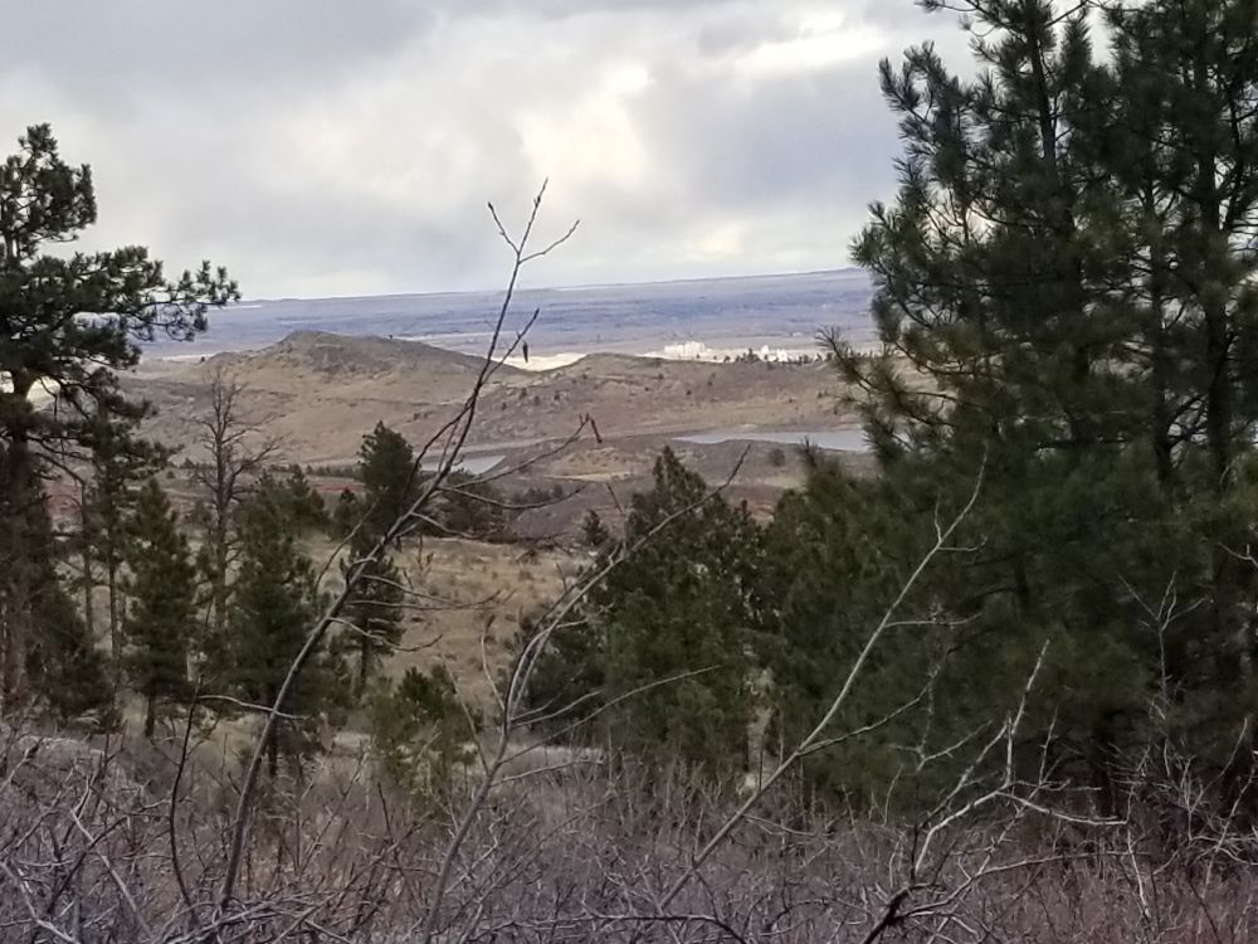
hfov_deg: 67.3
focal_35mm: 26
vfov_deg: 53.1
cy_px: 472
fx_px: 945
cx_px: 629
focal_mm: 4.25
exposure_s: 1/1284
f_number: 1.7
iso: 50
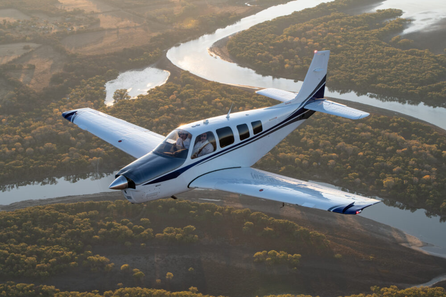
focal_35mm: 70
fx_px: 867
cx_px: 223
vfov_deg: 19.5
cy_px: 148
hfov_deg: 28.8
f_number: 14
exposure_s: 1/80
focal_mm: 70
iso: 200
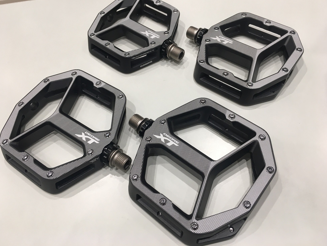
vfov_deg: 46.8
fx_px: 283
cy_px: 120
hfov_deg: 60.0
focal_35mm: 30
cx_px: 163
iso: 25
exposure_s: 1/30
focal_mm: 4.15
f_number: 2.2
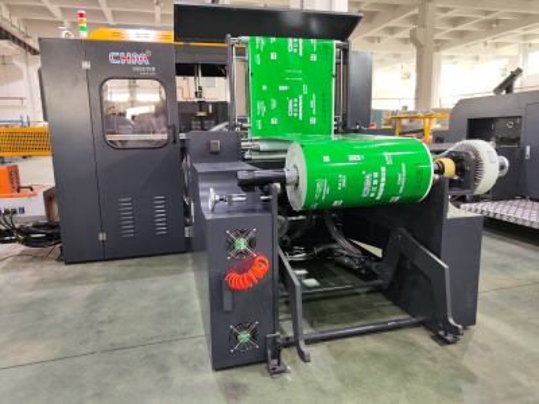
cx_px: 270
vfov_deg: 56.8
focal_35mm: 24
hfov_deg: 71.6
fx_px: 374
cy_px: 202
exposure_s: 1/33.3
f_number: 1.9
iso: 156
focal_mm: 6.92
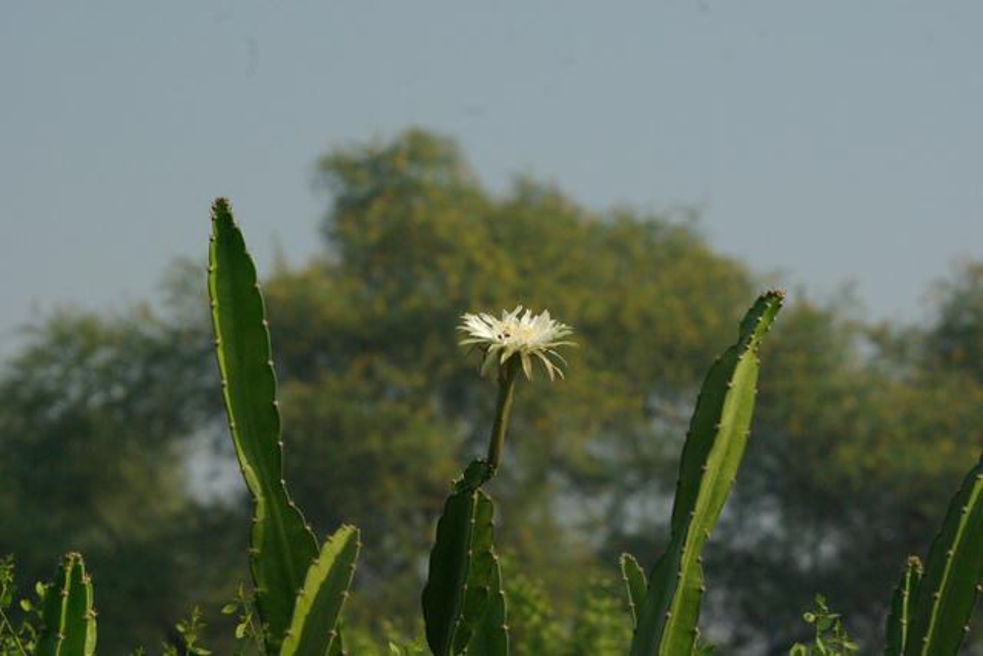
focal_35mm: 240
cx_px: 492
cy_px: 328
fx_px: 6554
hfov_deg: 8.6
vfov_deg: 5.7
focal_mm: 160
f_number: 9.5
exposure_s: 1/500
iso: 800
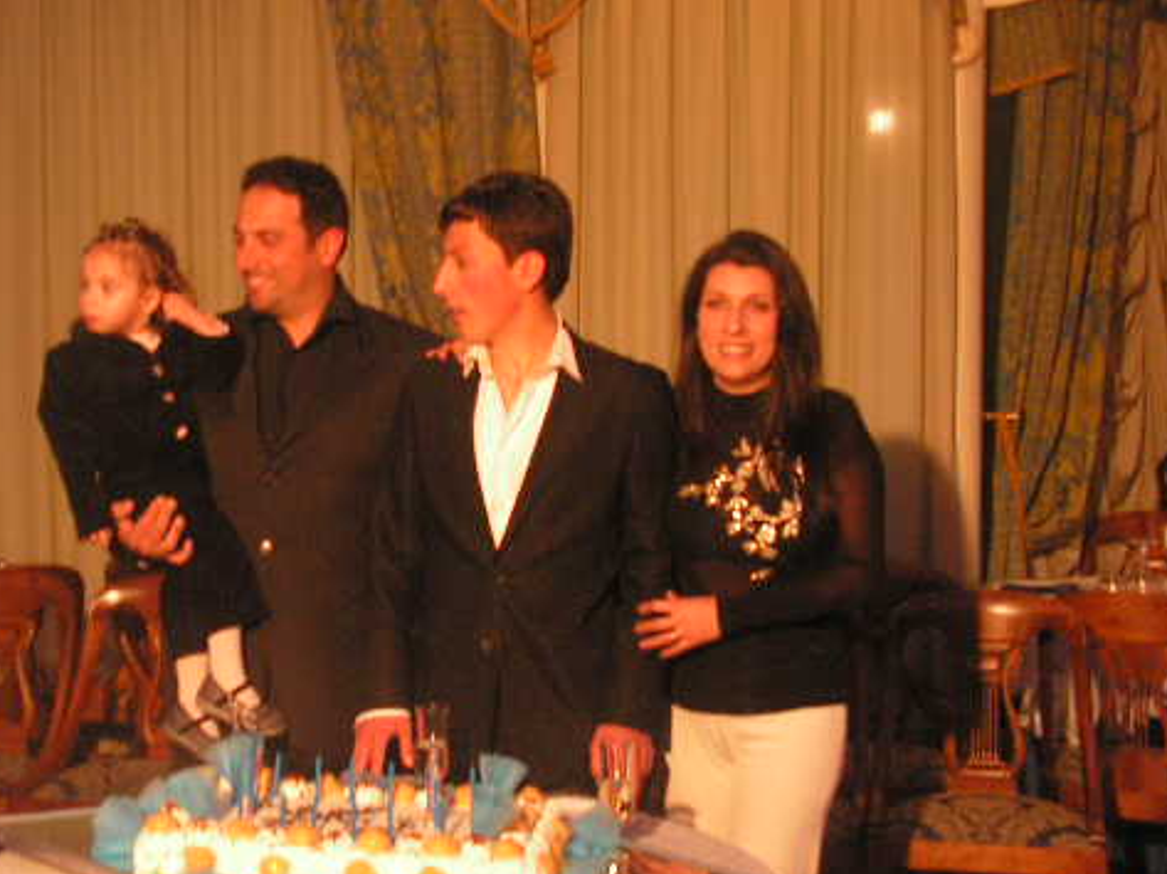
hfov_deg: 29.6
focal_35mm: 65
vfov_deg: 22.5
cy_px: 491
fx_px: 2190
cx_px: 395
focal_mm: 8.1
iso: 160
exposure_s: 1/50
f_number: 3.2
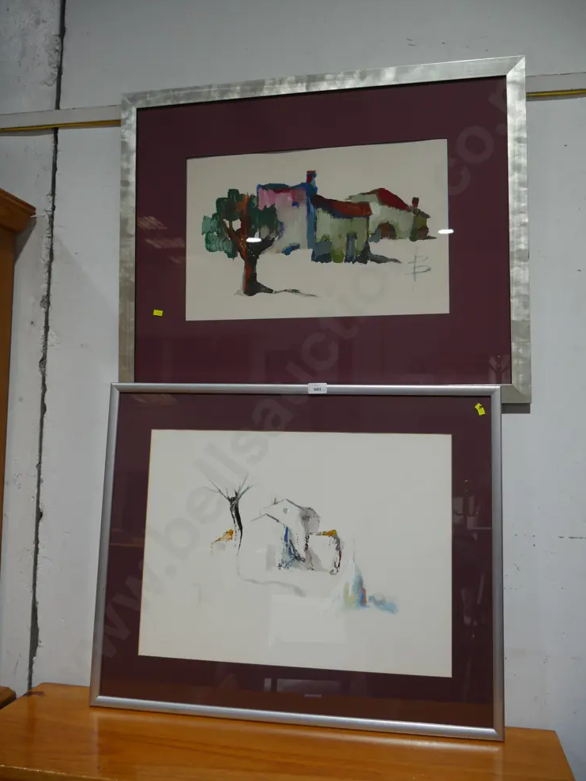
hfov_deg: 48.2
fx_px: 654
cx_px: 299
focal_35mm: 29
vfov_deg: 61.6
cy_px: 378
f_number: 3.5
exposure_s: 1/80
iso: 200
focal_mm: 14
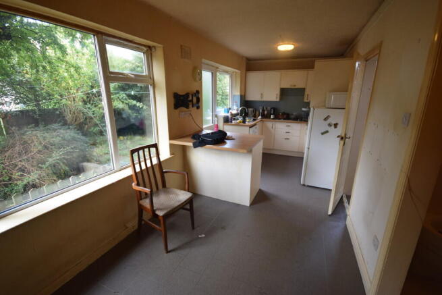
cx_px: 221
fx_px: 184
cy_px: 148
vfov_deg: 77.4
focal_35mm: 15
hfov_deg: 100.4
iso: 400
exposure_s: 1/60
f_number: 4
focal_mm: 10
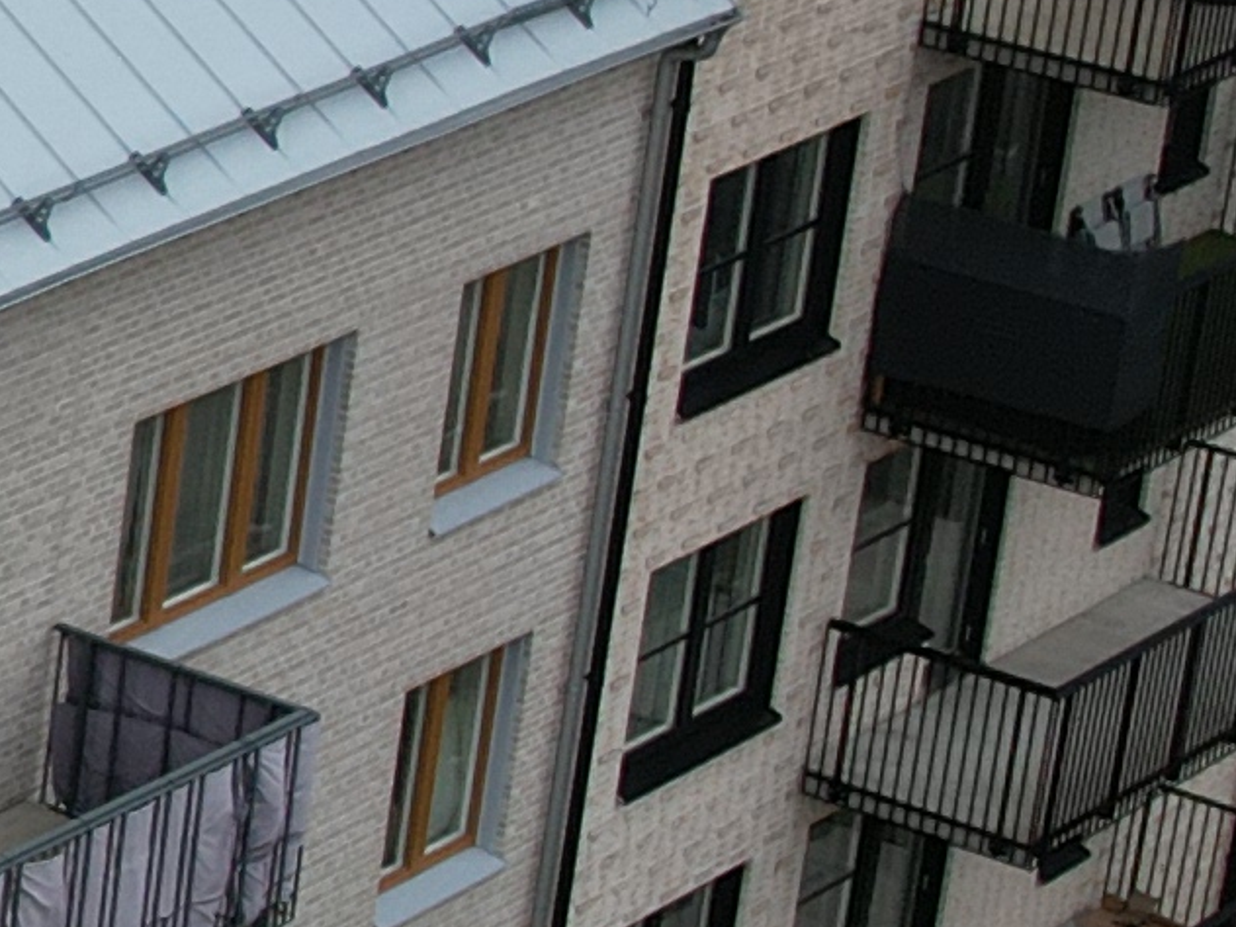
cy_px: 252
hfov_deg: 9.4
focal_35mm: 183
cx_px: -1917
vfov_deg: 8.1
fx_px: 6534
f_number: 2.8
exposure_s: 1/80
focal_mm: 8.38
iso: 100
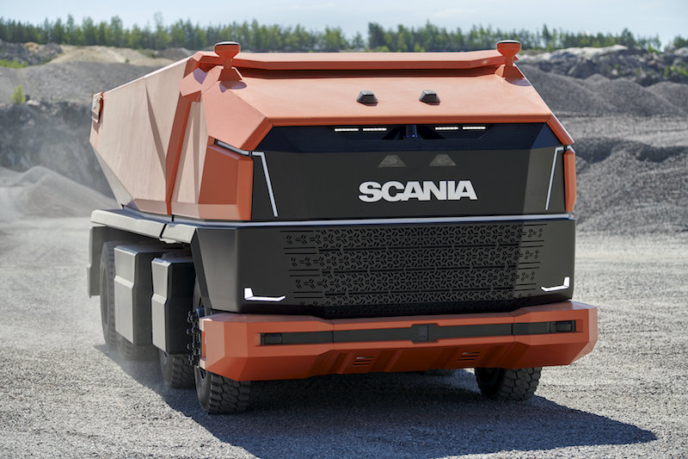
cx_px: 344
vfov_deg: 13.7
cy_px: 230
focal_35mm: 100
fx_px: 1911
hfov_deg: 20.4
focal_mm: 100
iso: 100
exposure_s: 1/250
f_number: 4
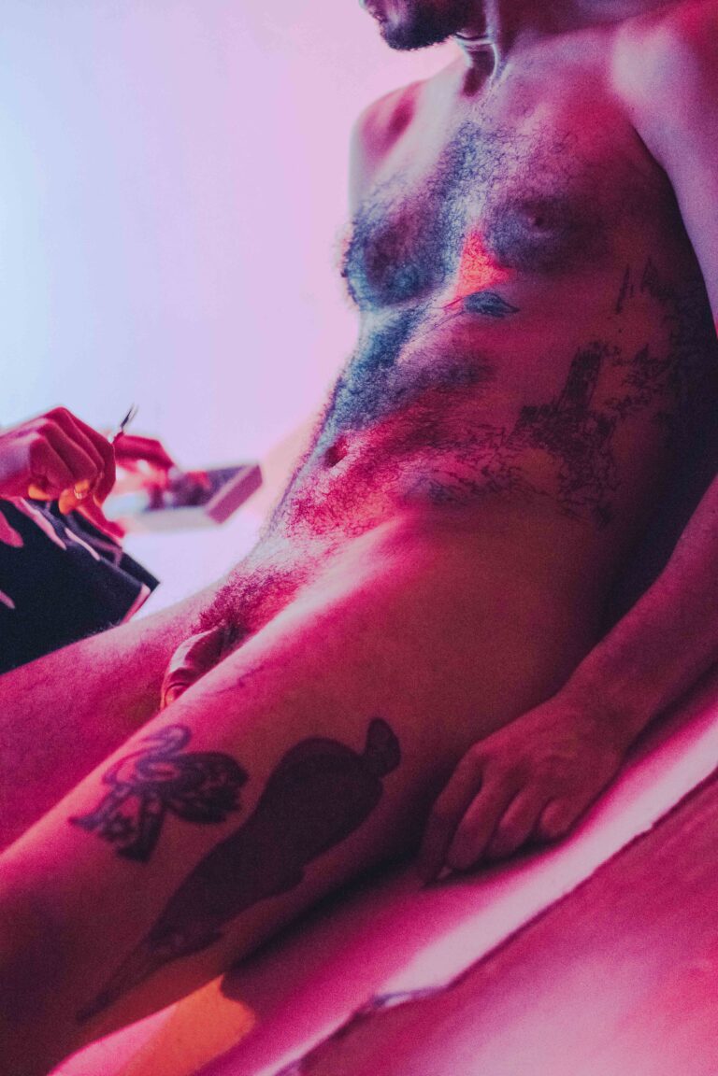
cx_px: 359
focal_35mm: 84
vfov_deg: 24.2
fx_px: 2513
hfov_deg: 16.3
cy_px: 538
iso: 5000
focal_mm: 56
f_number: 1.8
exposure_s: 1/100
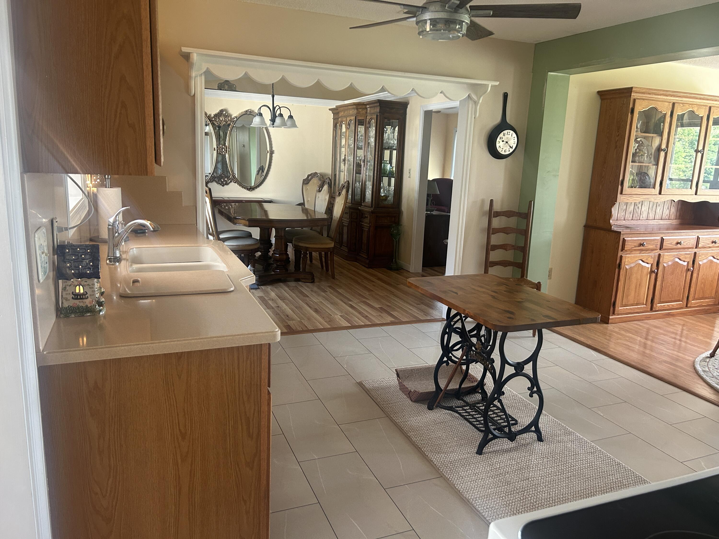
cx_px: 360
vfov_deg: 53.1
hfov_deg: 67.3
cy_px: 270
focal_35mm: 26
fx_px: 540
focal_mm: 5.7
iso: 200
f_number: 1.5
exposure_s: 1/60
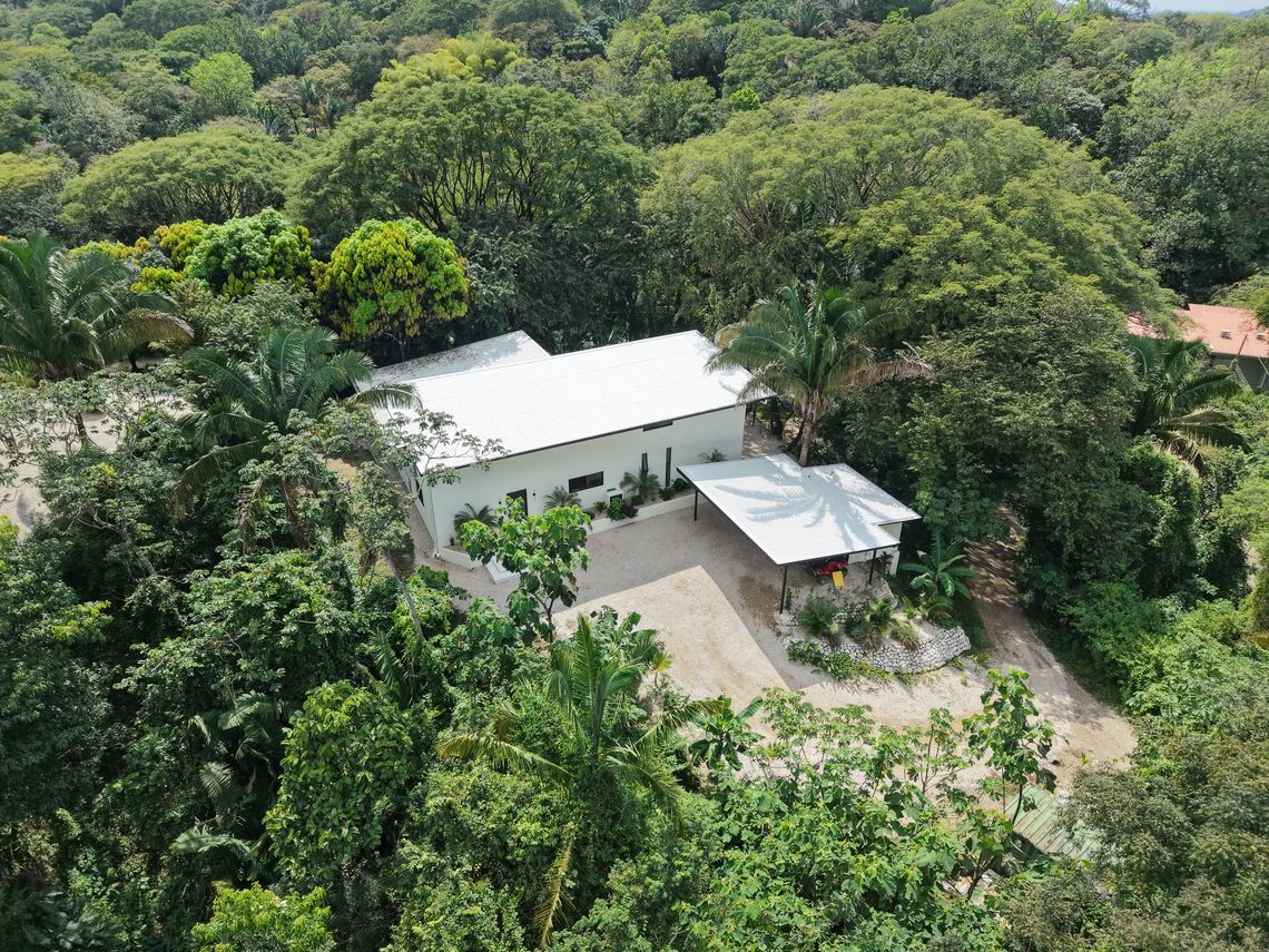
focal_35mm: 24
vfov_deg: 56.8
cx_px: 634
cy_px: 476
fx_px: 880
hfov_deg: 71.6
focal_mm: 8.67
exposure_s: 1/4000
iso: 420
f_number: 1.8
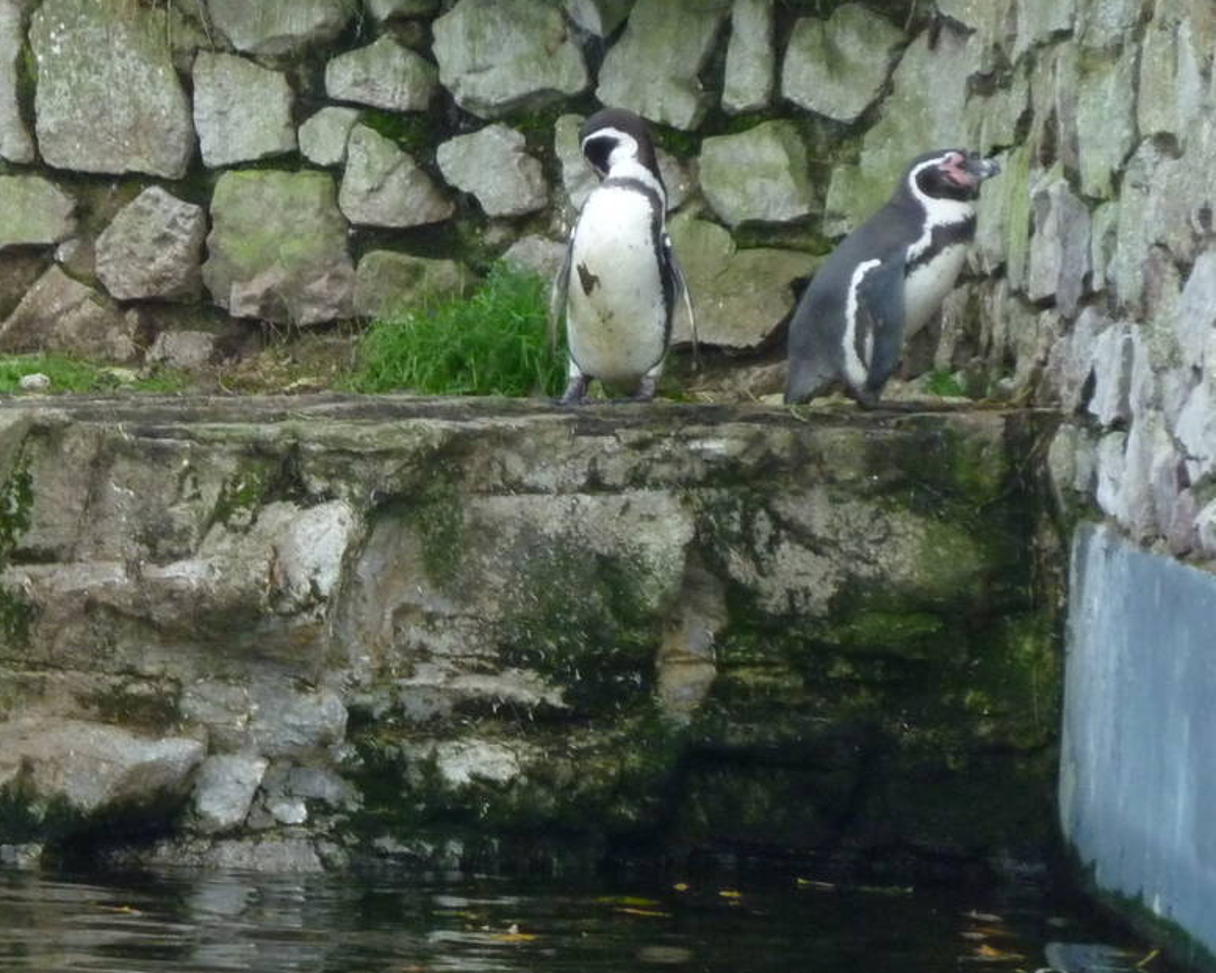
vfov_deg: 3.9
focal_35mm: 402
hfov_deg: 4.8
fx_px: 14471
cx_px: 239
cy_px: 571
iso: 400
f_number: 5.9
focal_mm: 36
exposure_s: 1/100
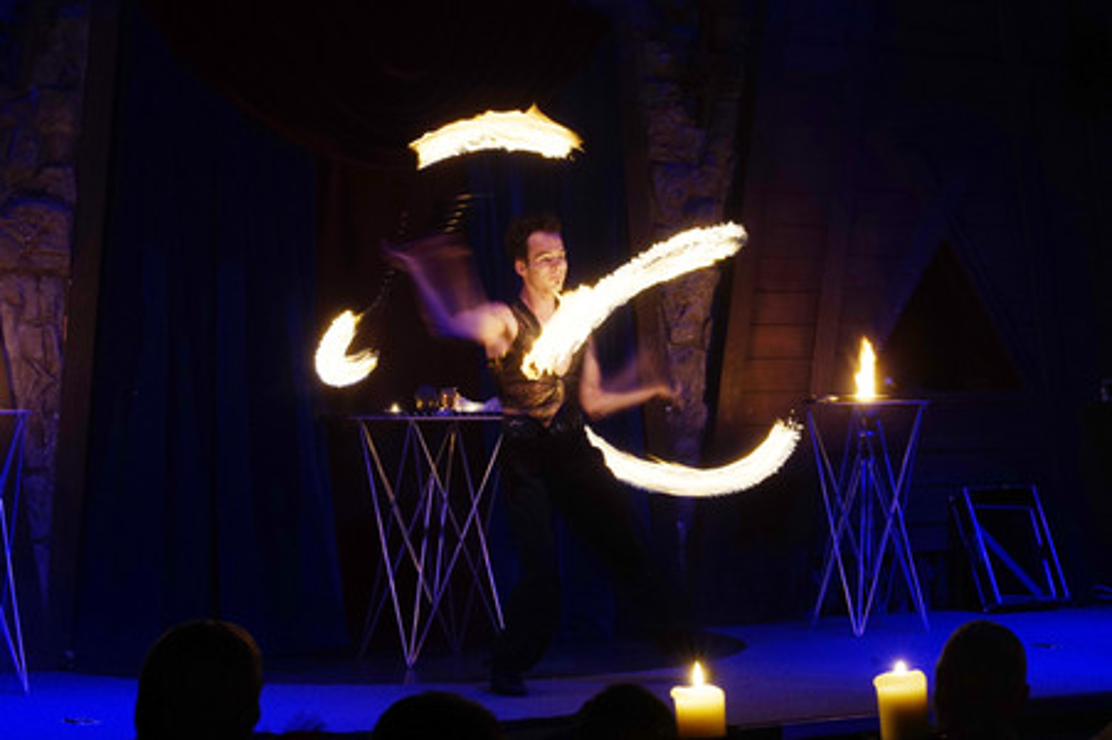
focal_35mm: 75
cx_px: 556
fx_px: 2315
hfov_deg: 27.0
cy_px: 370
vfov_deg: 18.2
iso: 1000
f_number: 14
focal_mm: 75
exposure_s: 1/5
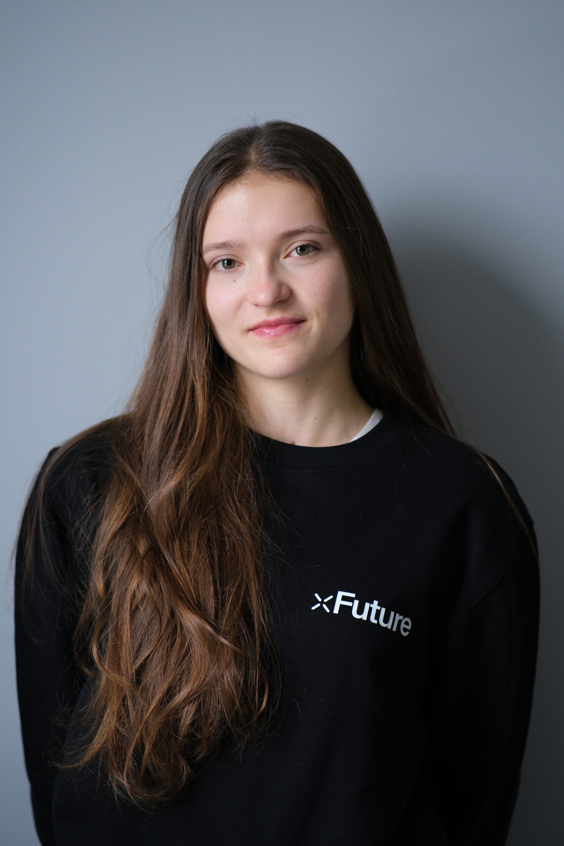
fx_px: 3007
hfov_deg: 10.7
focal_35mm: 128
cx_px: 282
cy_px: 423
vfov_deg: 16.0
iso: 1000
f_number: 1.8
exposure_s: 1/250
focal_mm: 85
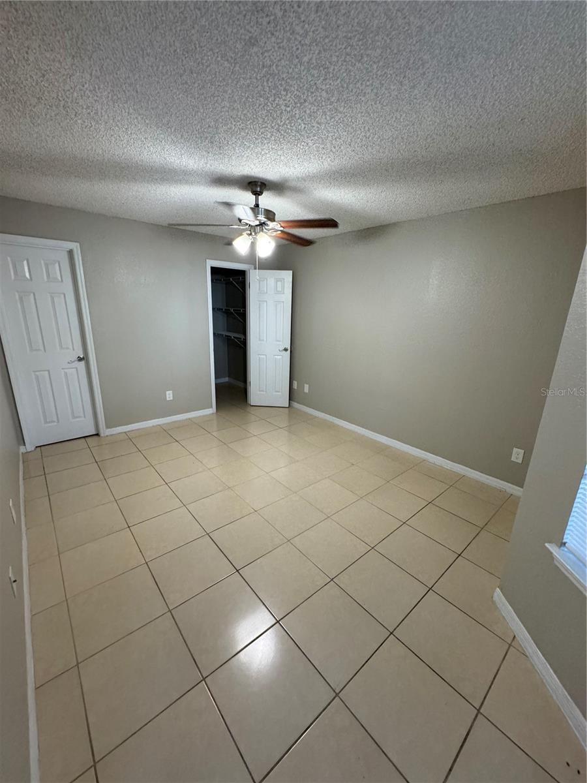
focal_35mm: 14
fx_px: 317
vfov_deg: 102.1
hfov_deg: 85.7
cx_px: 294
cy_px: 392
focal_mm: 2.22
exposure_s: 1/84
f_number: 2.2
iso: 320
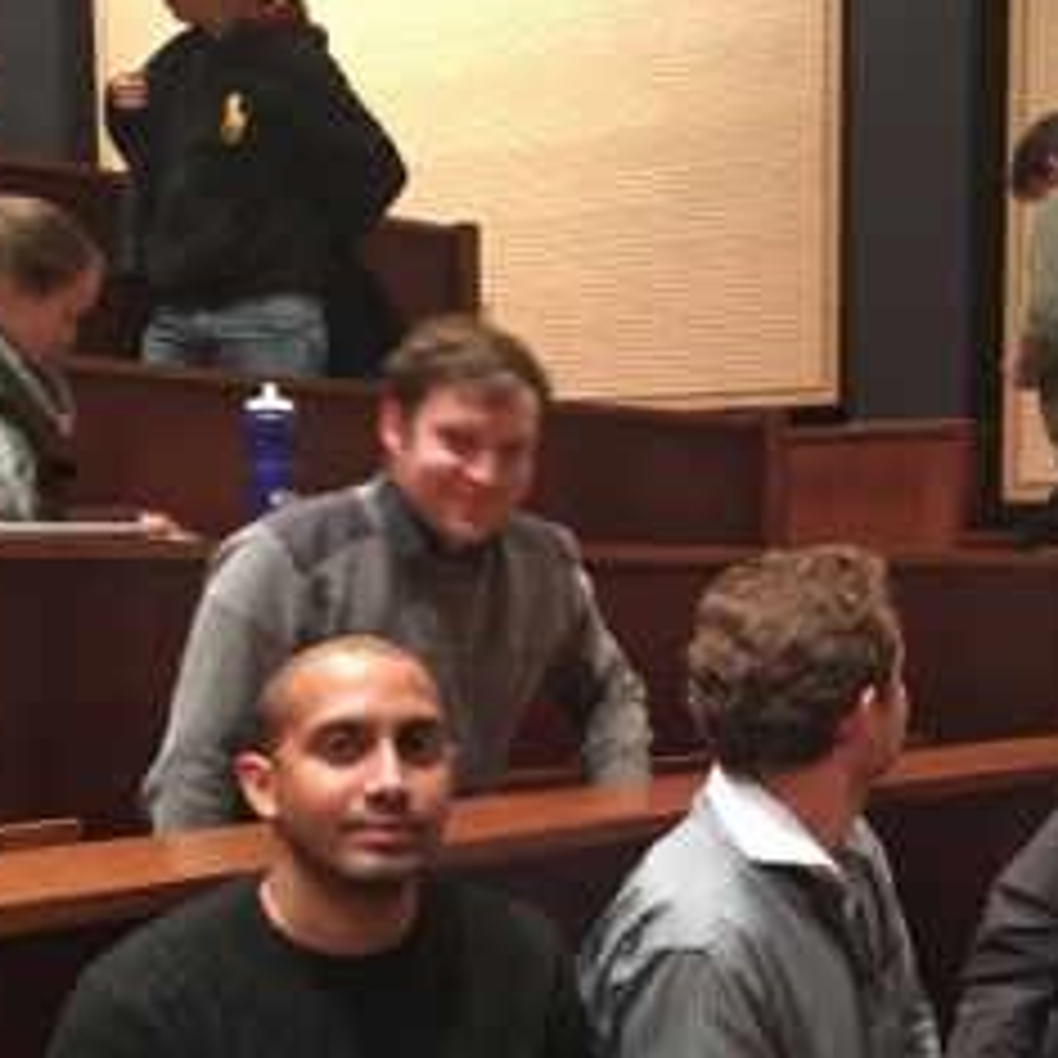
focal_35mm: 48
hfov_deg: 34.7
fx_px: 1660
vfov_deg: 34.9
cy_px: 725
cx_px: 779
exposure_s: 1/17
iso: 250
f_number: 2.2
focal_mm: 4.15
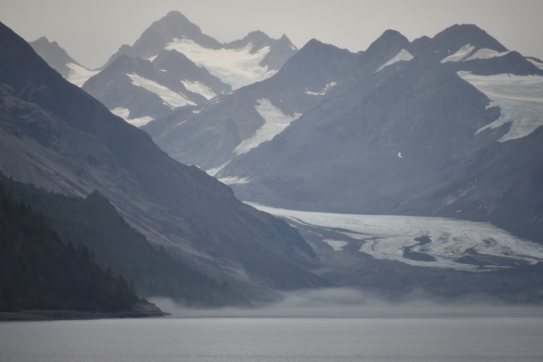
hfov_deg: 6.5
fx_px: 4812
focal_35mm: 319
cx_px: 265
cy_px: 170
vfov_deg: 4.3
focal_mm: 300
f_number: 5.6
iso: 560
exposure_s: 1/640
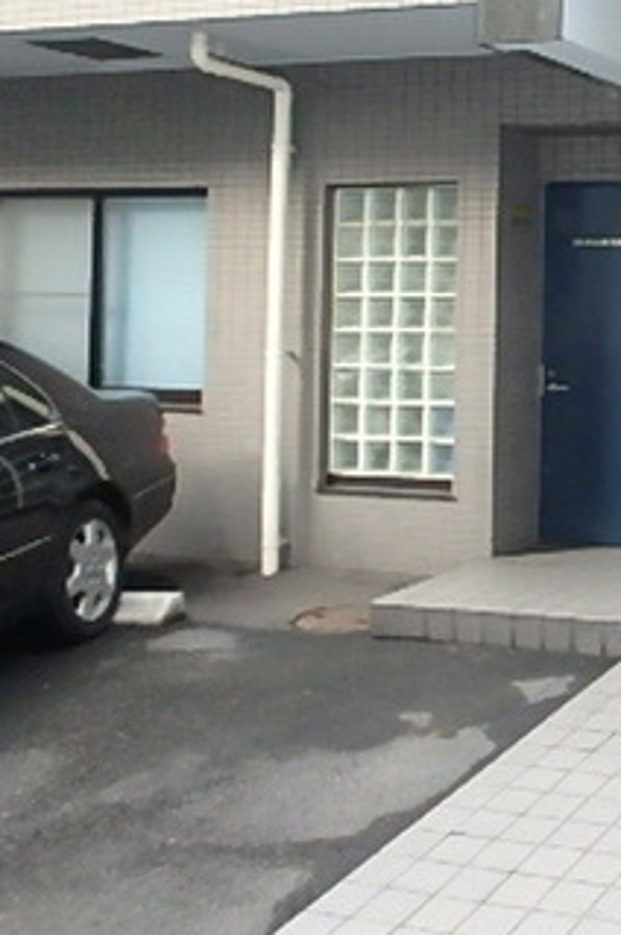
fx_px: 1245
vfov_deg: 40.6
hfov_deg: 22.8
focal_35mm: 48
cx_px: 929
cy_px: 306
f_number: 3.5
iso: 800
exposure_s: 1/60
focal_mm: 3.7
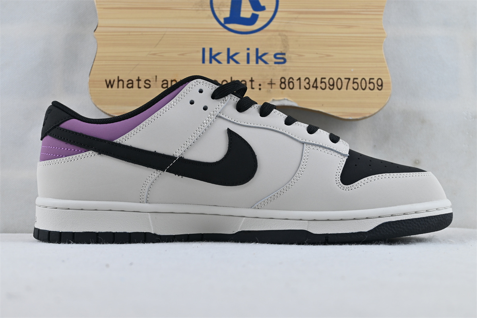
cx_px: 238
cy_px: 159
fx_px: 646
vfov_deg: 27.7
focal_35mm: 49
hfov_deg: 40.5
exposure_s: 1/50
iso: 100
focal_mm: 32.5
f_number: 5
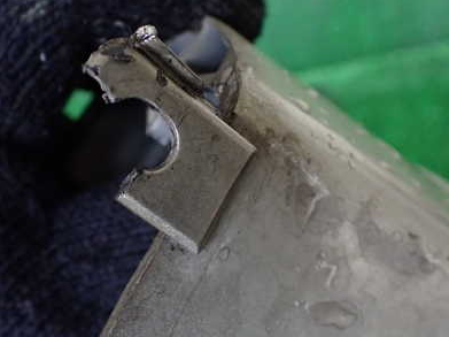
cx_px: 160
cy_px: 117
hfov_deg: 40.9
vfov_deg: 31.3
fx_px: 596
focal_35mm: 46
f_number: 2.3
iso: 800
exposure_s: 1/60
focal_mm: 5.4
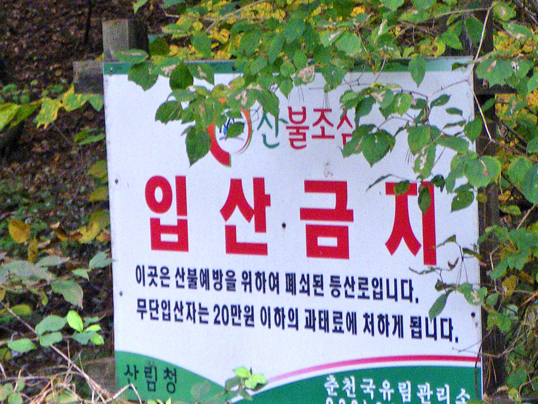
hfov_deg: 11.2
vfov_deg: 8.4
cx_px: 273
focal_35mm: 177
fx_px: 2751
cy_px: 166
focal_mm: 13.7
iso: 320
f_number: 4.8
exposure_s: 1/100
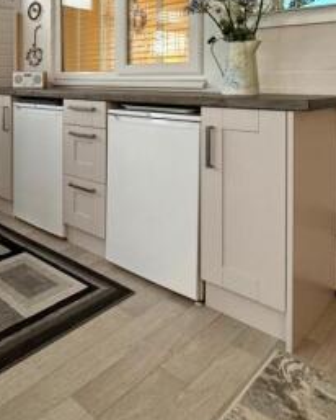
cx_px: -6
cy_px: 86
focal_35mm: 31
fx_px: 385
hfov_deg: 40.7
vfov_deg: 53.5
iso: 250
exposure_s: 1/50
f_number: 2.2
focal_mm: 2.22
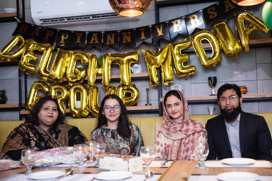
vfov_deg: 28.1
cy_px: 90
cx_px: 136
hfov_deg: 41.1
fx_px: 363
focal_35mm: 48
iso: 1000
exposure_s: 1/125
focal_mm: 48
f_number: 2.8
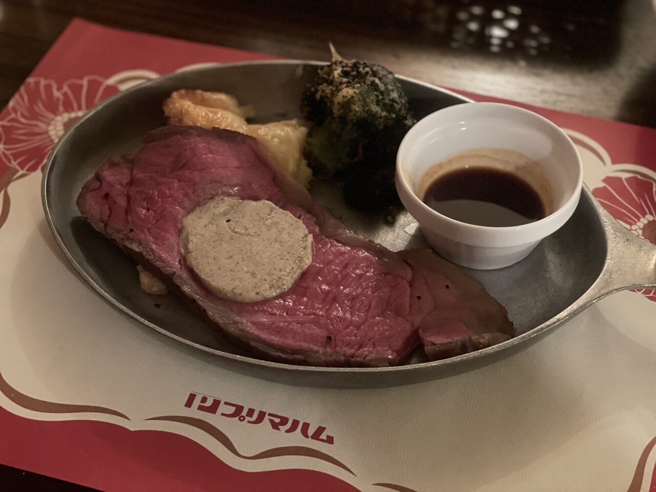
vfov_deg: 28.0
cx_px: 328
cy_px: 246
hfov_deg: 36.8
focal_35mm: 52
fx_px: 985
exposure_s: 1/14
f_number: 2
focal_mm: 6
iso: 640
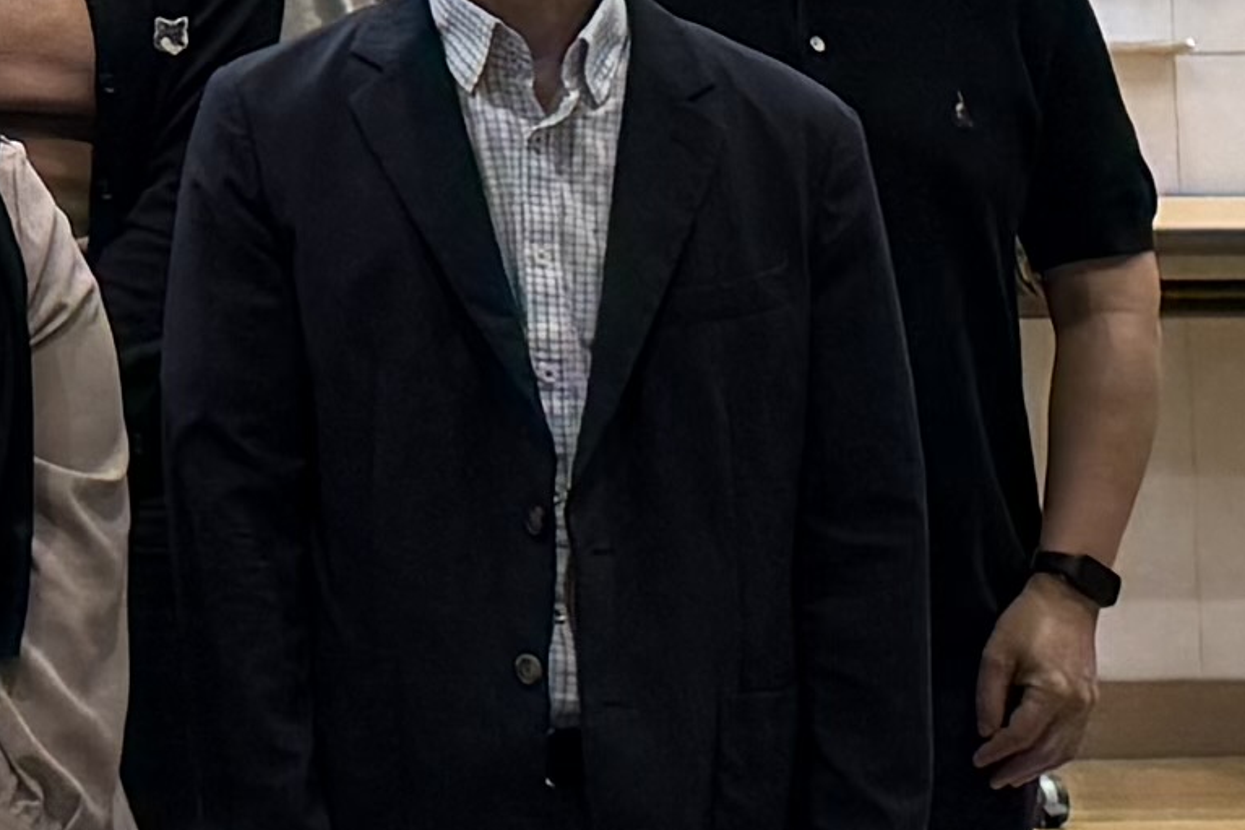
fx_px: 6431
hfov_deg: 9.9
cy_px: -825
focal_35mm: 186
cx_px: -1639
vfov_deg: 7.1
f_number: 1.78
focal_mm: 6.76
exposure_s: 1/208
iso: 160
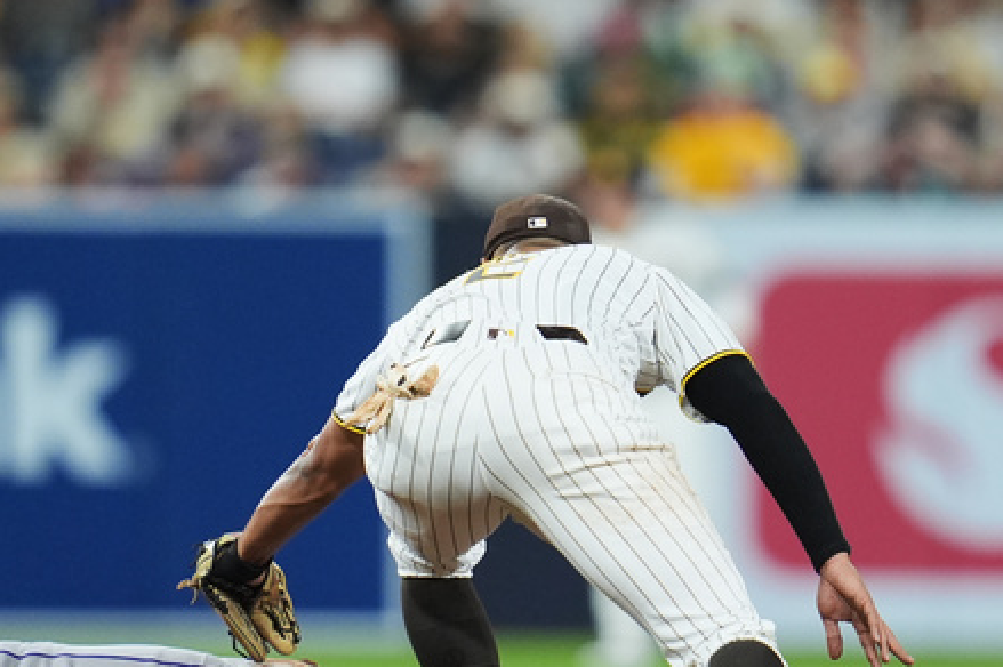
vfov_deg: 1.5
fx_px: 26002
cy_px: 336
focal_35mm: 934
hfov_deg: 2.2
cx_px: 583
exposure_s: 1/2000
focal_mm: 400
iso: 2500
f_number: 2.8
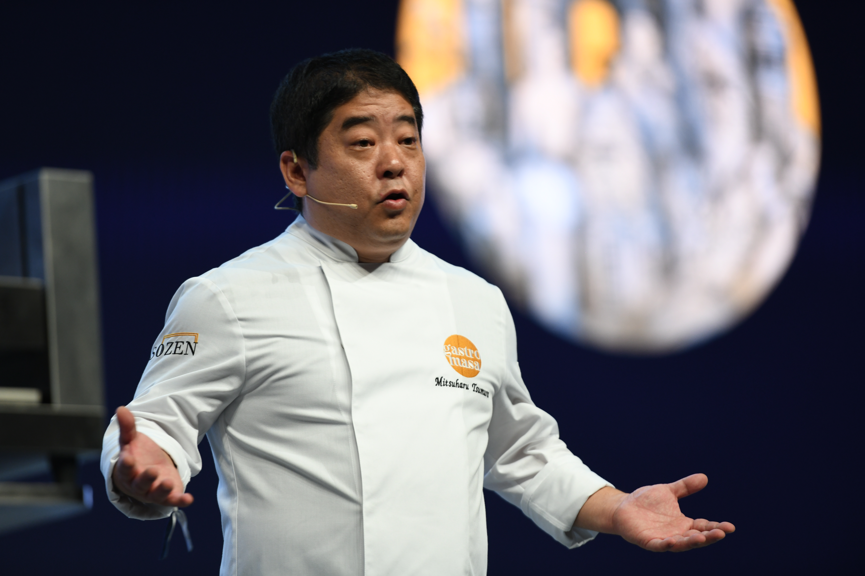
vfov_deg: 6.9
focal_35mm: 200
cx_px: 432
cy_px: 288
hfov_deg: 10.3
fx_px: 4805
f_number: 3.2
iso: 1000
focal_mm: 200
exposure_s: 1/125
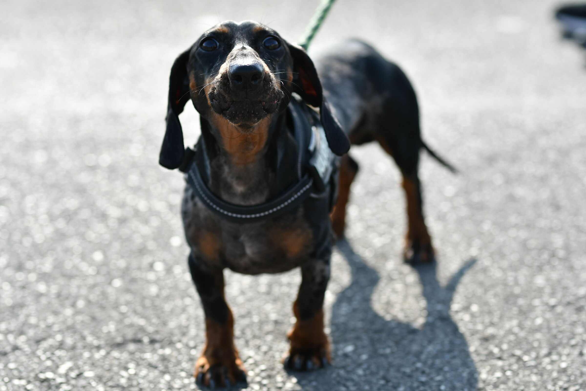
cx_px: 293
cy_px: 196
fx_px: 2067
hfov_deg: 16.1
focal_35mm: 127
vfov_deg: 10.8
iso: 100
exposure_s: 1/1250
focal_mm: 85
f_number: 2.5
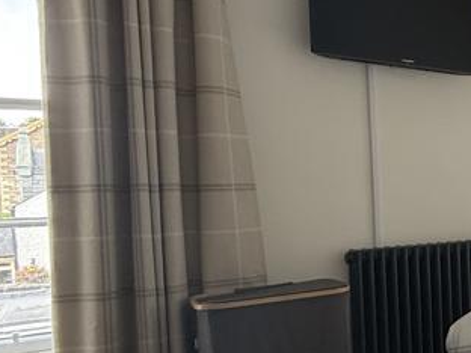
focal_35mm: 46
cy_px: 213
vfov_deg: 31.4
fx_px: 626
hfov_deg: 30.9
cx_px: 631
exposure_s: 1/99
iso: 125
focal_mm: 2.22
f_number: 2.2
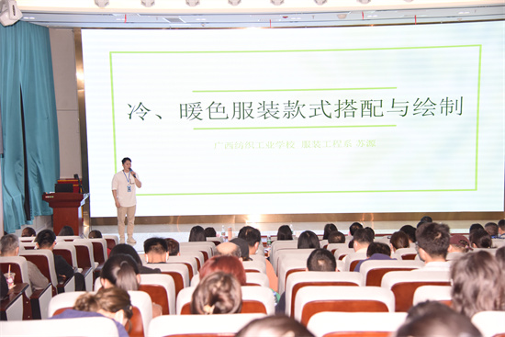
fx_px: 730
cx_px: 252
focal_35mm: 52
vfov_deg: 26.0
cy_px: 168
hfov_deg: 38.2
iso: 1600
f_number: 4
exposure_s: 1/250
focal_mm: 52
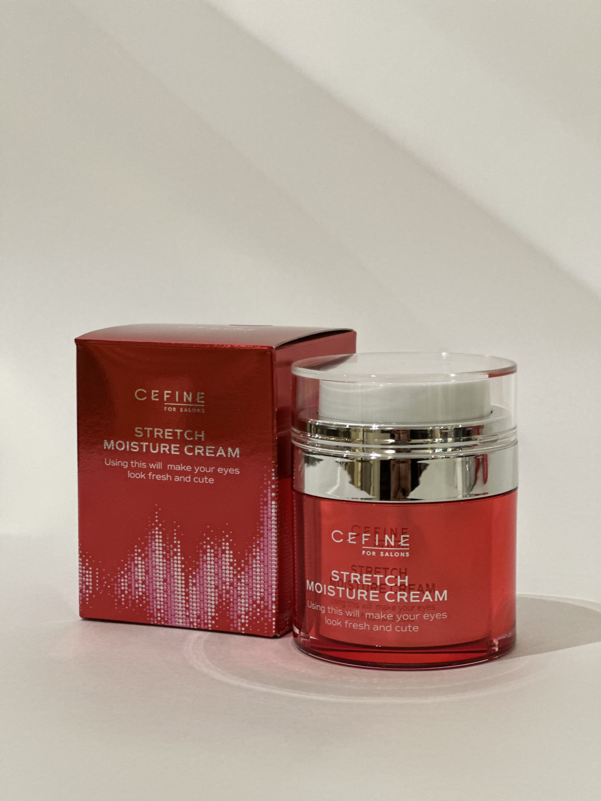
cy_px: 400
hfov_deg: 19.1
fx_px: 1782
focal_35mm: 77
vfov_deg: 25.3
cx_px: 300
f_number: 2.8
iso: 400
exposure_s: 1/25
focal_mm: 9
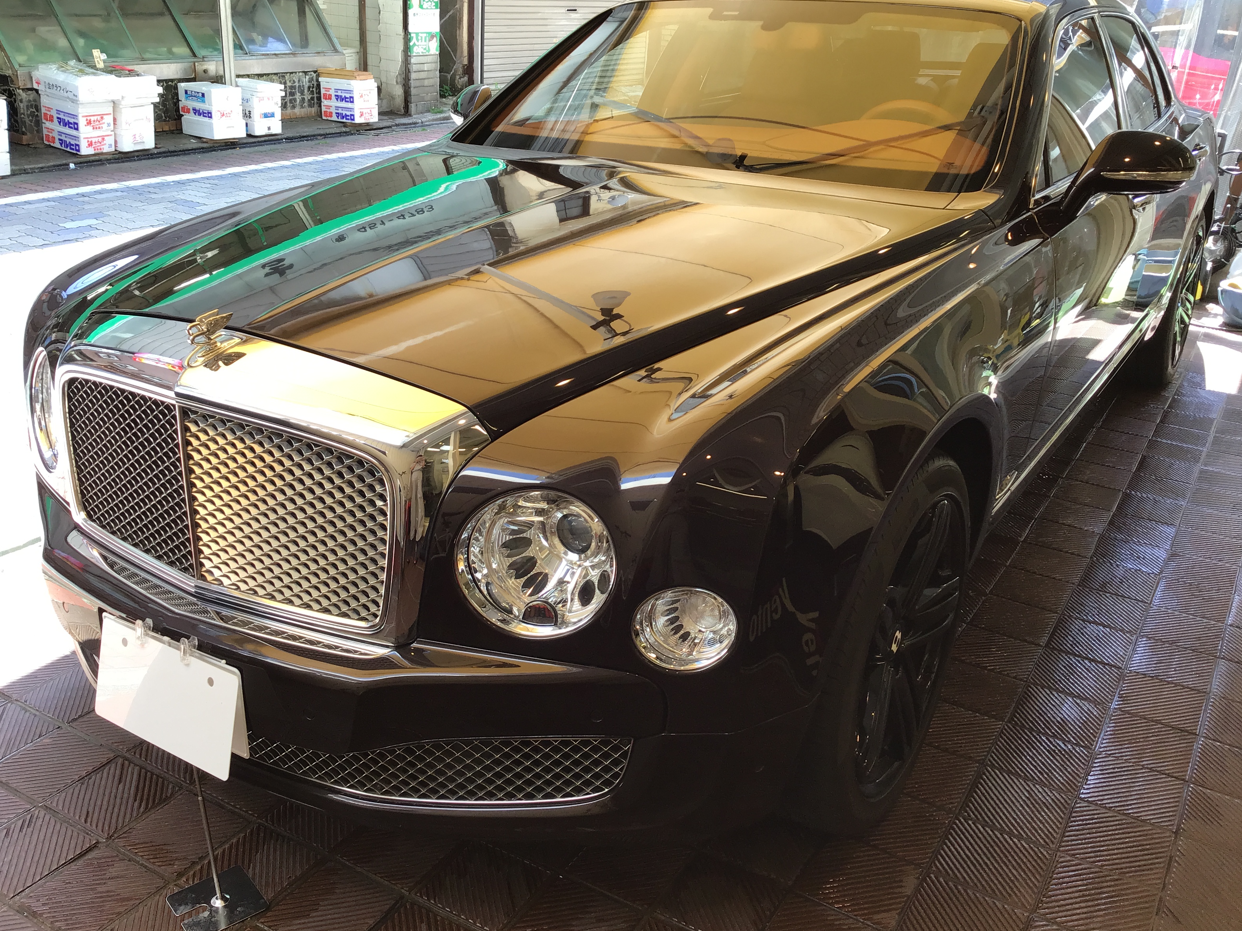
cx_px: 616
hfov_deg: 56.8
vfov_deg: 44.2
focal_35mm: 32
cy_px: 456
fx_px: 1148
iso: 25
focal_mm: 3.3
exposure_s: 1/60
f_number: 2.4
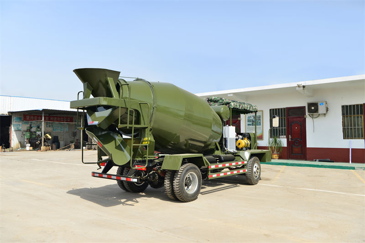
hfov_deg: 58.7
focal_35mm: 32
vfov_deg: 41.1
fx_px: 324
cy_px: 122
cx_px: 182
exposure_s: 1/200
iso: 250
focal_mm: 32
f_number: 7.1
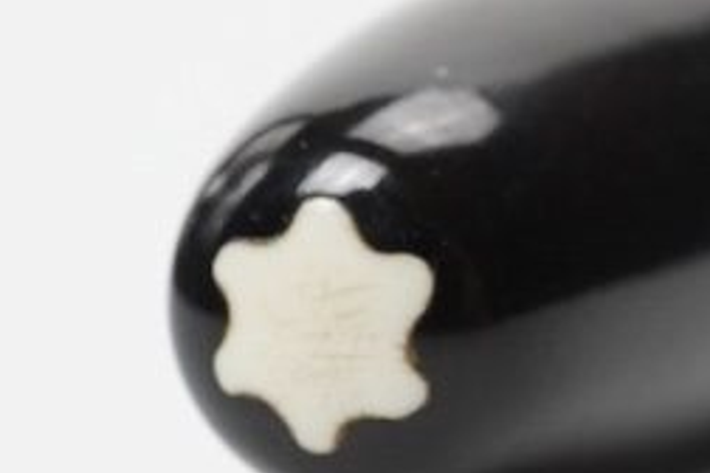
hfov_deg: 10.1
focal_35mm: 201
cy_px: 374
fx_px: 3964
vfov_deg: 6.8
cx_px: 725
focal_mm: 30
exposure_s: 1/100
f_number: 22
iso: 640
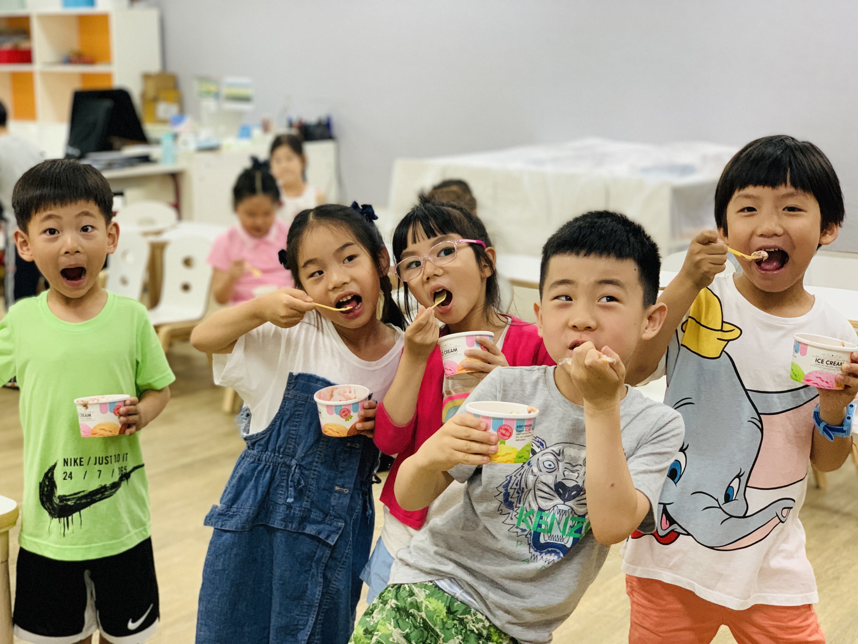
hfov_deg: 36.8
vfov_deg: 28.0
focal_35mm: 52
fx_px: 1289
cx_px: 429
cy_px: 322
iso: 200
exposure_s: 1/60
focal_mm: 6
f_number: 2.4
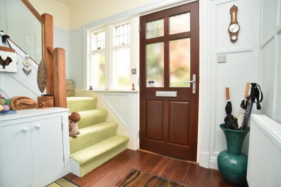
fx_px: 140
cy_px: 94
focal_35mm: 18
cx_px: 140
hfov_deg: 90.0
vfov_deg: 67.3
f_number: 7.1
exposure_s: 1/25
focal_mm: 18
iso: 800
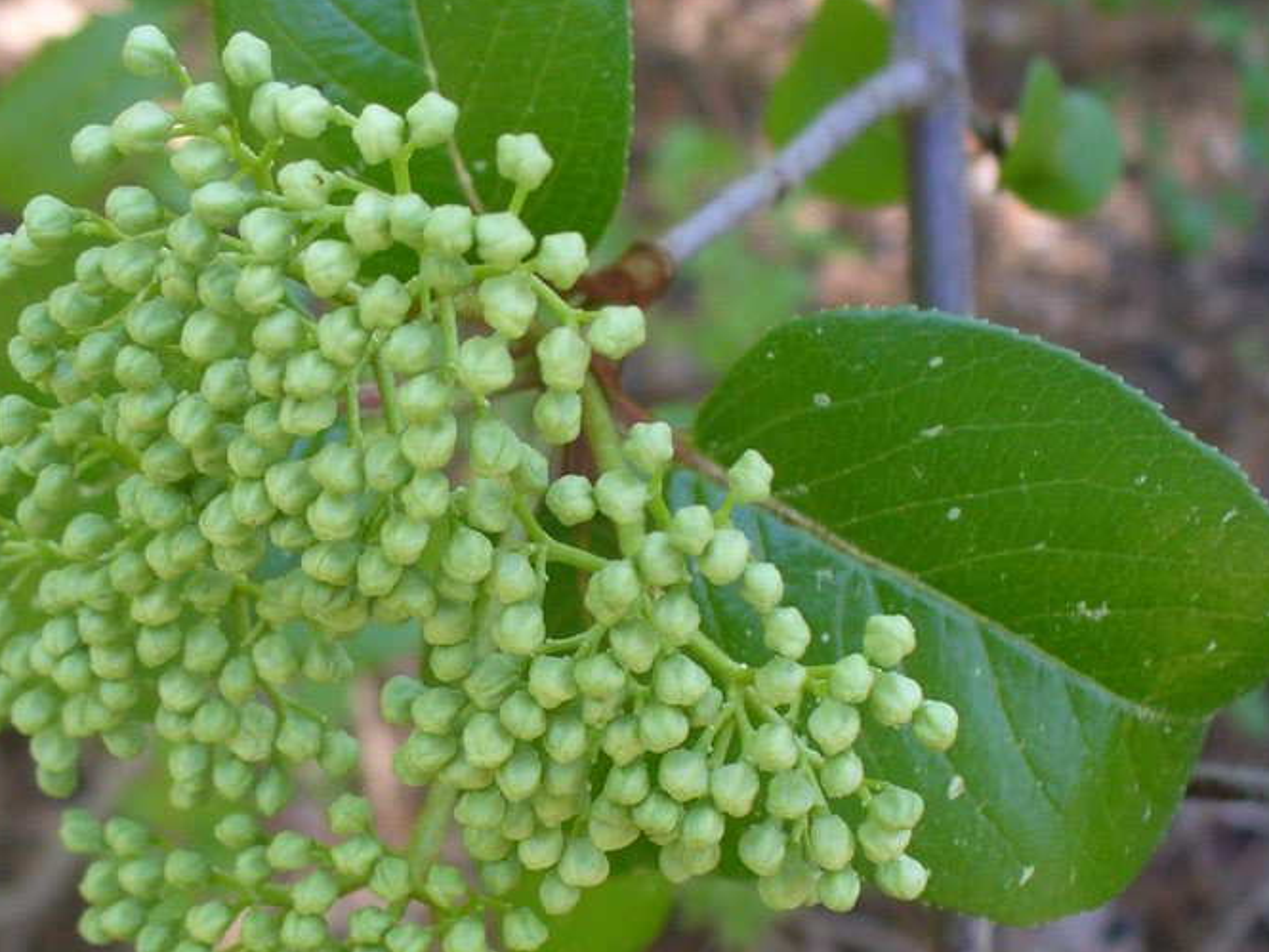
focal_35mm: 57
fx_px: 2090
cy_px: 616
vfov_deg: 25.6
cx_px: 561
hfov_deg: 33.7
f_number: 2.8
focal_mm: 6.1
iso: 100
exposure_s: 1/50
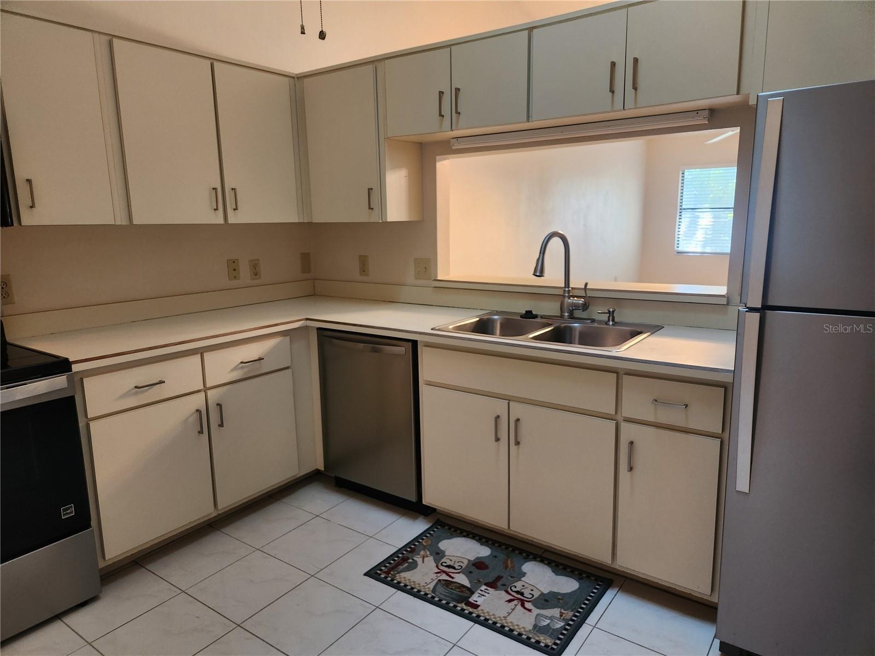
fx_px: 581
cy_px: 328
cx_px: 438
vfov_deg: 58.9
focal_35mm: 23
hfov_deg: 73.9
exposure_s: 1/120
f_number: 1.8
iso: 320
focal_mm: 5.4
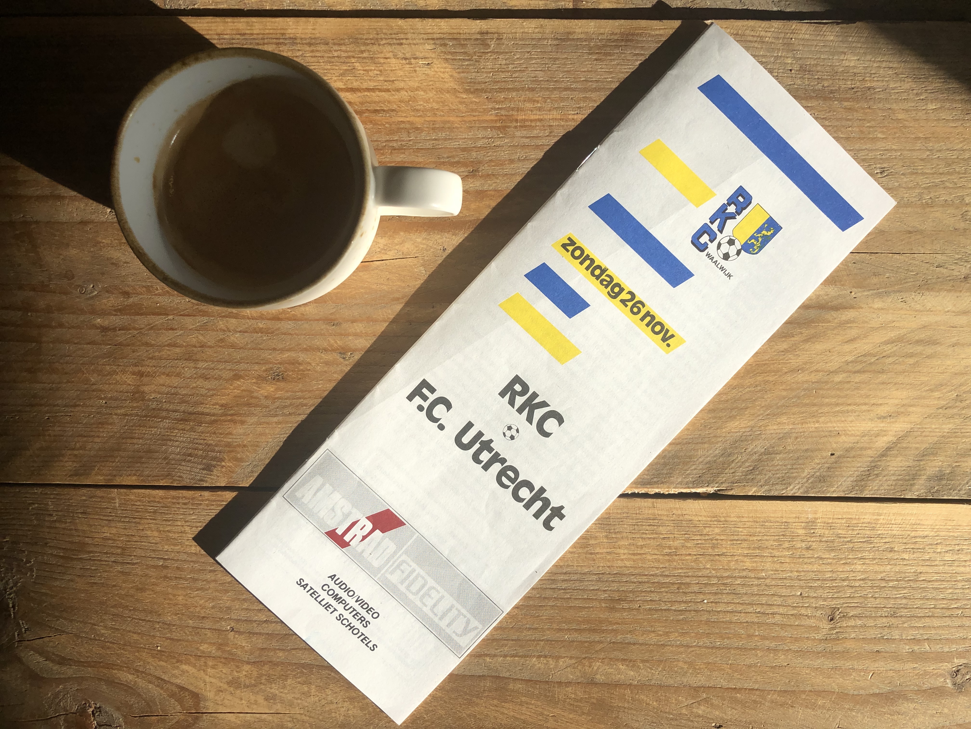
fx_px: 785
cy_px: 364
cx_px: 486
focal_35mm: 28
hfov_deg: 63.4
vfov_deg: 49.7
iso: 20
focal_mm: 4
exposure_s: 1/727
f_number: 1.8
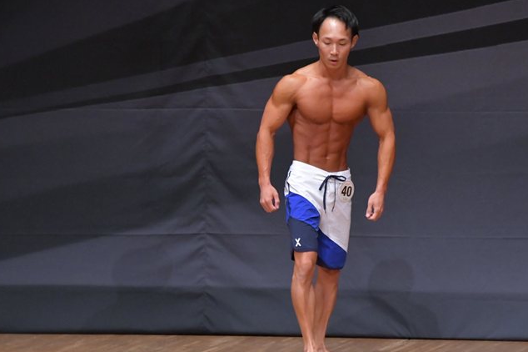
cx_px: 299
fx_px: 6186
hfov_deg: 4.9
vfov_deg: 3.3
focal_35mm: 422
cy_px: 200
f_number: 5.6
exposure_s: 1/400
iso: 6400
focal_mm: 230
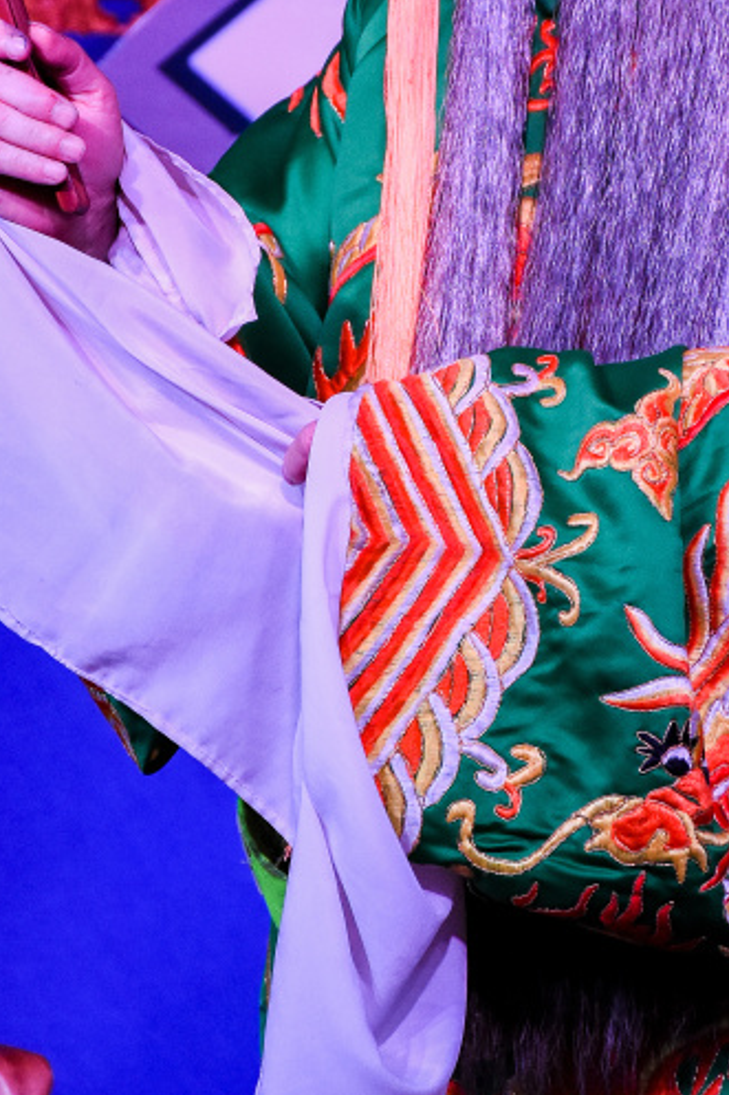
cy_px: 405
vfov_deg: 5.4
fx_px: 11556
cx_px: 548
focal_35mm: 380
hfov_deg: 3.6
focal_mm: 105
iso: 1600
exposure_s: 1/500
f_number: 6.3
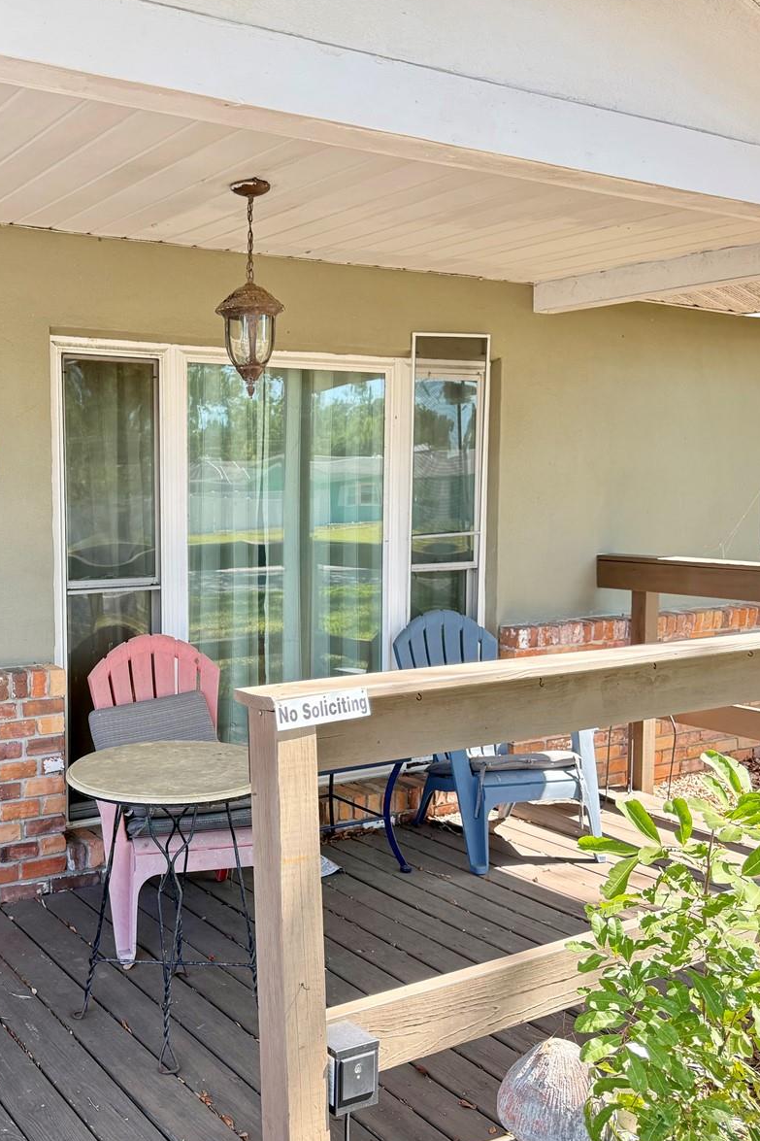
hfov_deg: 37.7
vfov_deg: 55.8
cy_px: 568
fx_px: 1077
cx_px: 175
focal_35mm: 34
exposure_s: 1/243
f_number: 1.78
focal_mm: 6.76
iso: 125
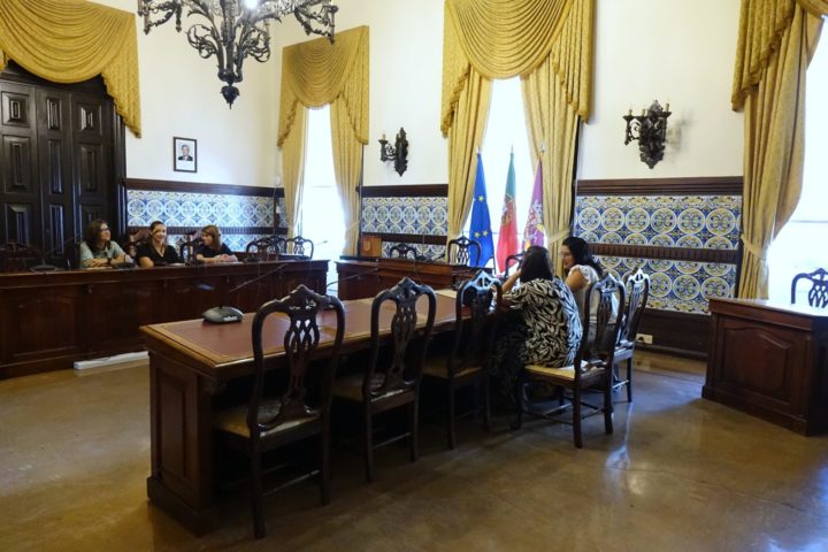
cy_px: 276
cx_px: 414
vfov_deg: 53.1
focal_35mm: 24
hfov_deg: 73.7
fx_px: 552
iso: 2000
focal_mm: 8.8
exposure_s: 1/160
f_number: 2.8
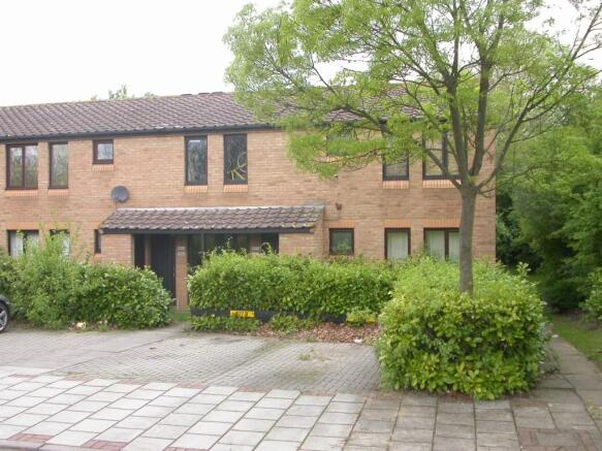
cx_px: 301
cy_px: 226
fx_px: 1095
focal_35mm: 63
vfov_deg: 23.3
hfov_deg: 30.7
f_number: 4.5
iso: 100
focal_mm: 13.1
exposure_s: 1/136
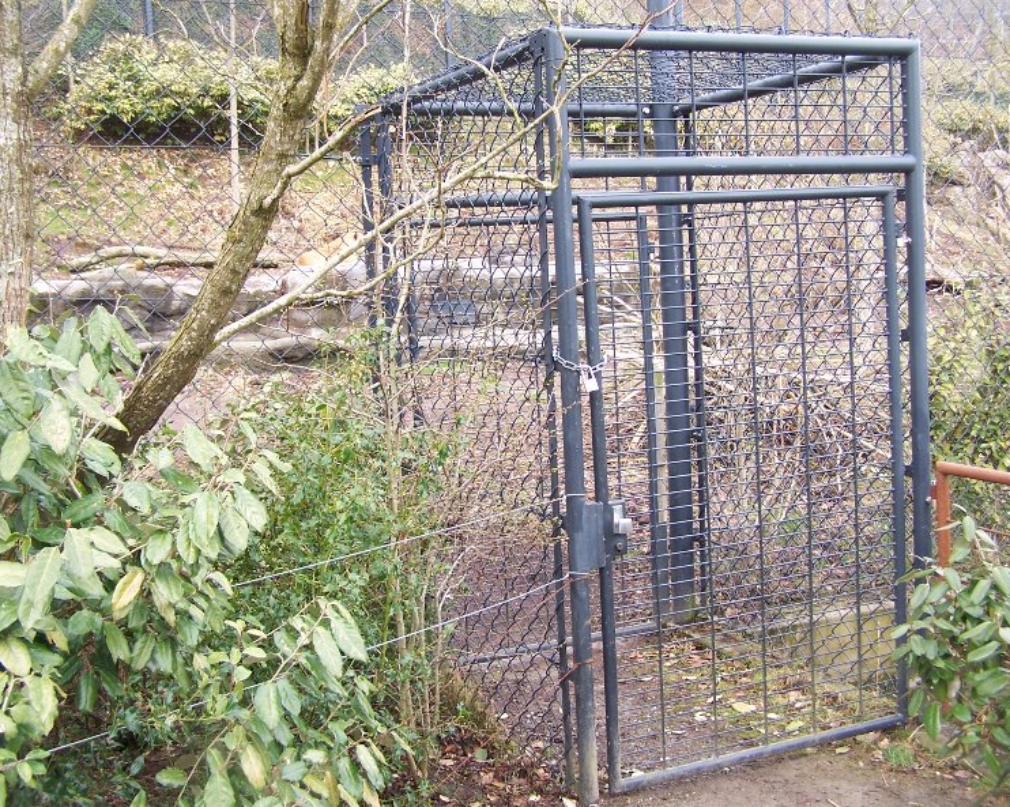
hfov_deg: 45.8
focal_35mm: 40
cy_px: 404
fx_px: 1195
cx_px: 487
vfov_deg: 37.3
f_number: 2.8
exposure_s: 1/125
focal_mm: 6.3
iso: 80
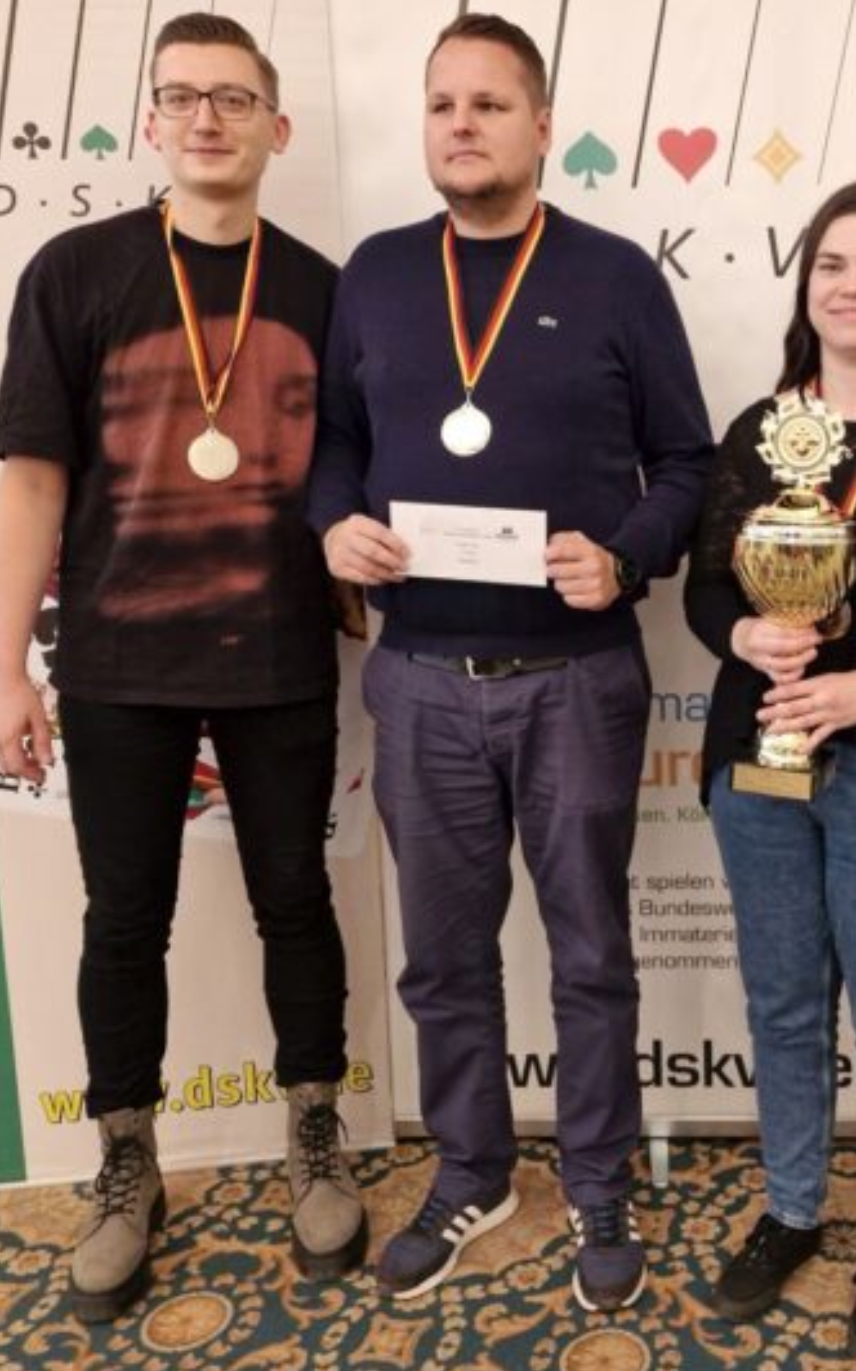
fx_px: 1233
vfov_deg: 58.2
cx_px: 670
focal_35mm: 33
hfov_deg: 37.1
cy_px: 688
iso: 640
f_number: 1.8
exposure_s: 1/100
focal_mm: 5.54
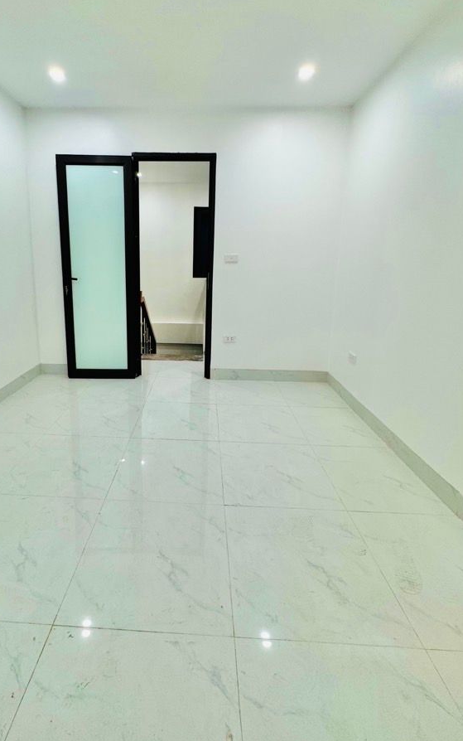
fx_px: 343
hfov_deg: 67.4
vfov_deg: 93.9
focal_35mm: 17
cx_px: 188
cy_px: 324
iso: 125
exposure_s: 1/100
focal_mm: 2.22
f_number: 2.2
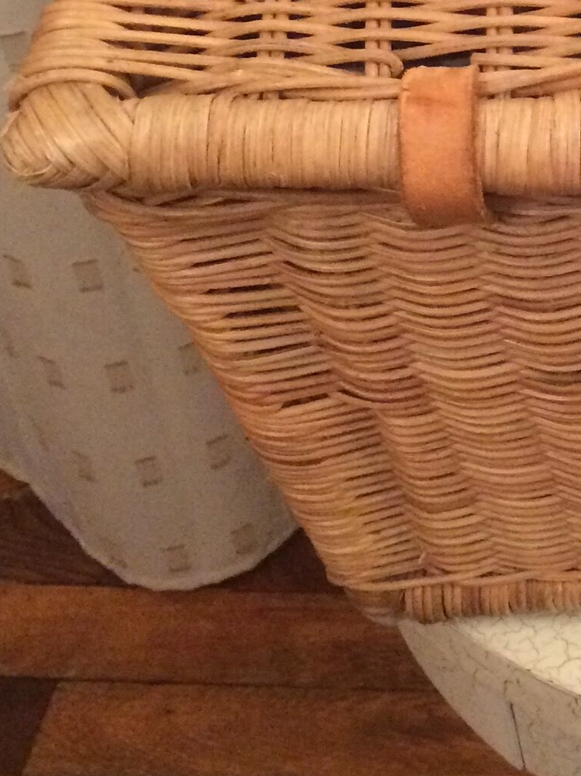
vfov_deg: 20.1
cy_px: -88
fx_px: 2082
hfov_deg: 14.9
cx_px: 826
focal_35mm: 93
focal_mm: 4.15
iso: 320
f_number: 2.2
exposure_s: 1/17
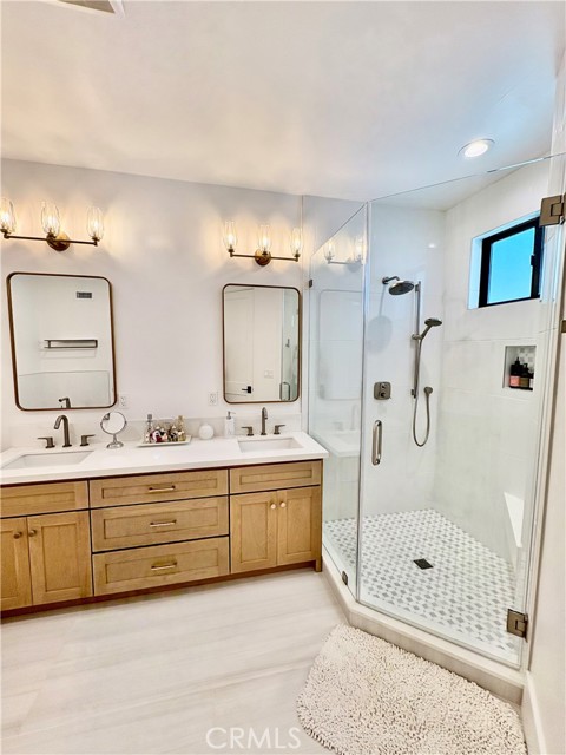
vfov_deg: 102.1
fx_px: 305
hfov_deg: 85.7
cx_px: 283
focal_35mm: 14
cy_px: 378
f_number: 2.2
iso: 64
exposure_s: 1/127
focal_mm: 2.22
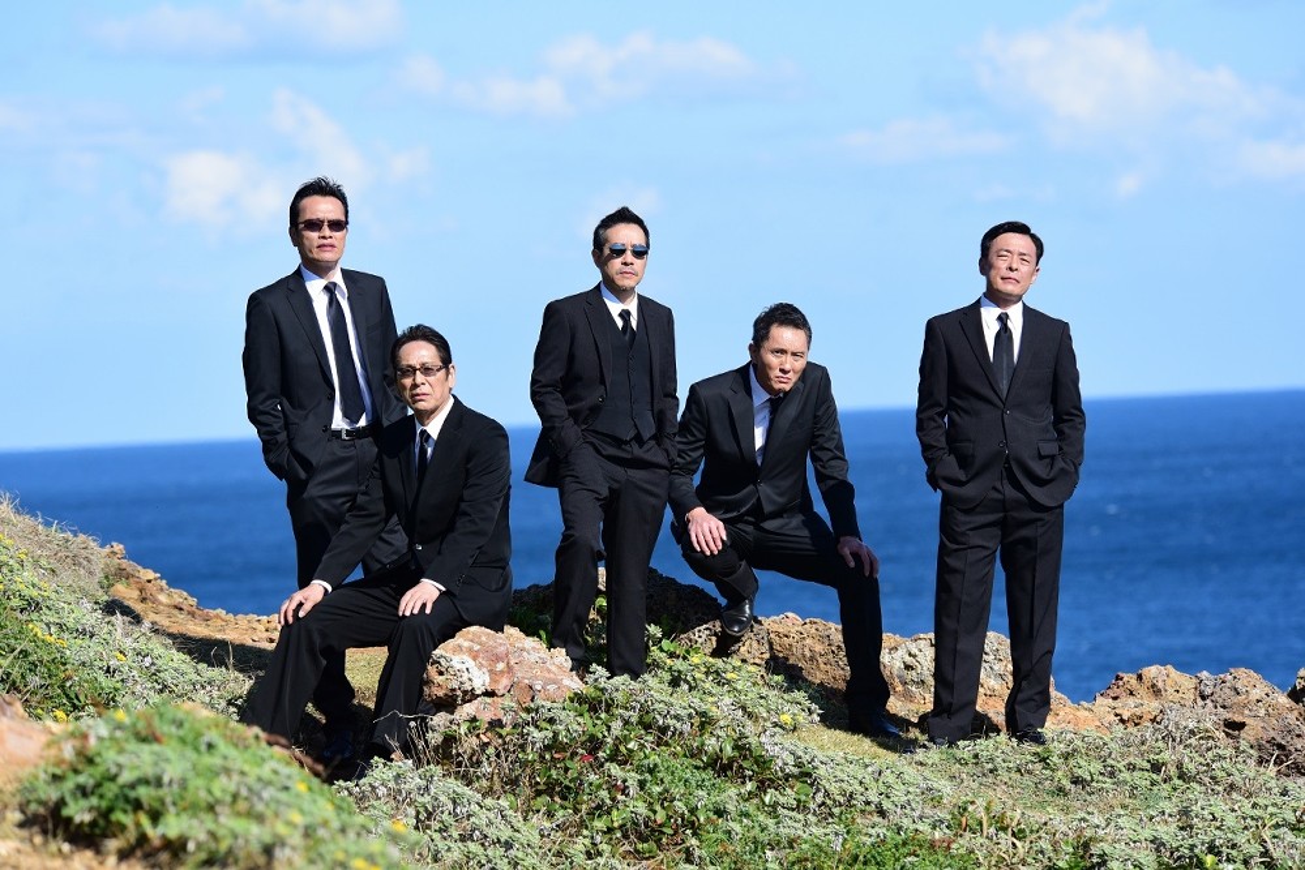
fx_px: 7613
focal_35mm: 210
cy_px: 435
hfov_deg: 9.8
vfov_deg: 6.5
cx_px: 652
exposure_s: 1/1600
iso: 400
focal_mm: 210
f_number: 6.3
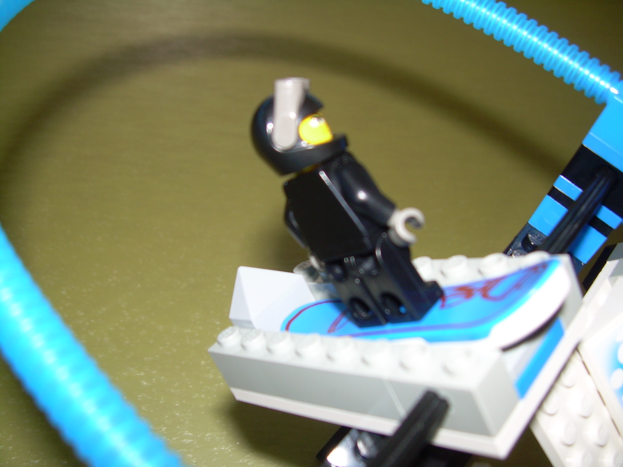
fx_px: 684
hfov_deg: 49.0
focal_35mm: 38
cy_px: 234
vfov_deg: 37.7
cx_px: 312
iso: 50
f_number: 2.8
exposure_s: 1/60
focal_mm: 6.3
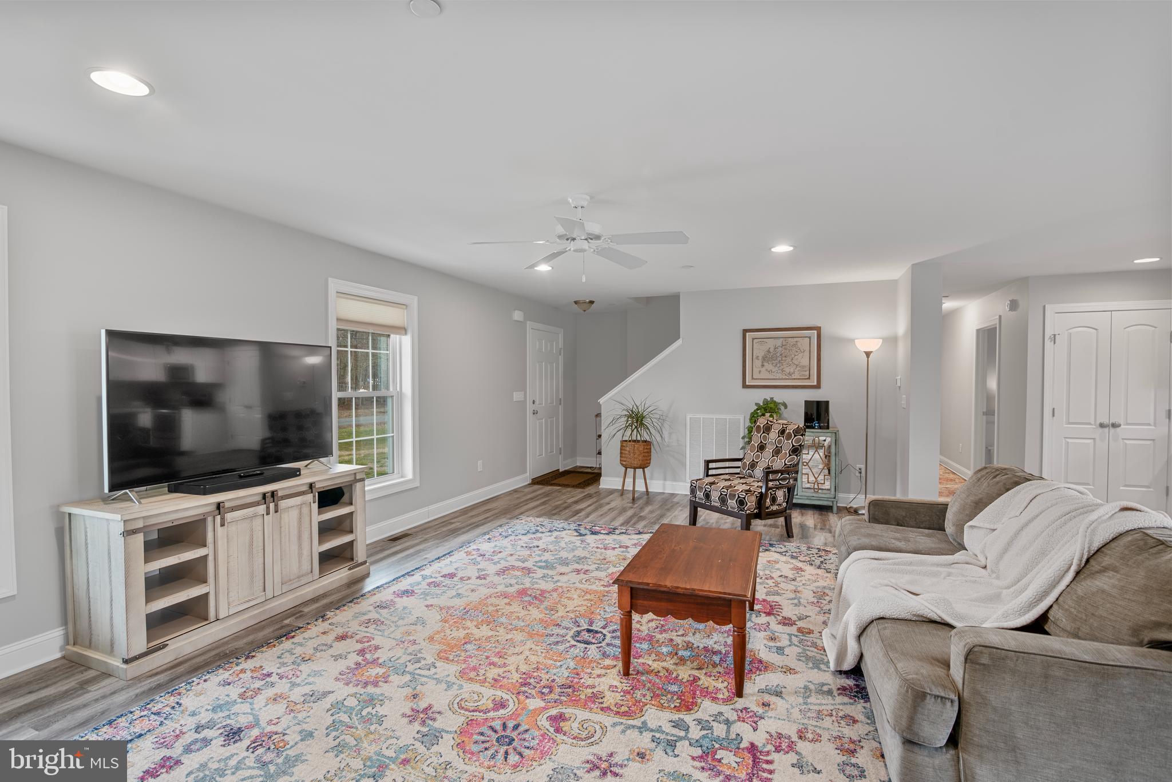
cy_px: 391
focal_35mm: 16
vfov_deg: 73.8
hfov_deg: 96.7
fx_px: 521
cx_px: 586
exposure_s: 1/2
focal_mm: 16
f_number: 6.3
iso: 100
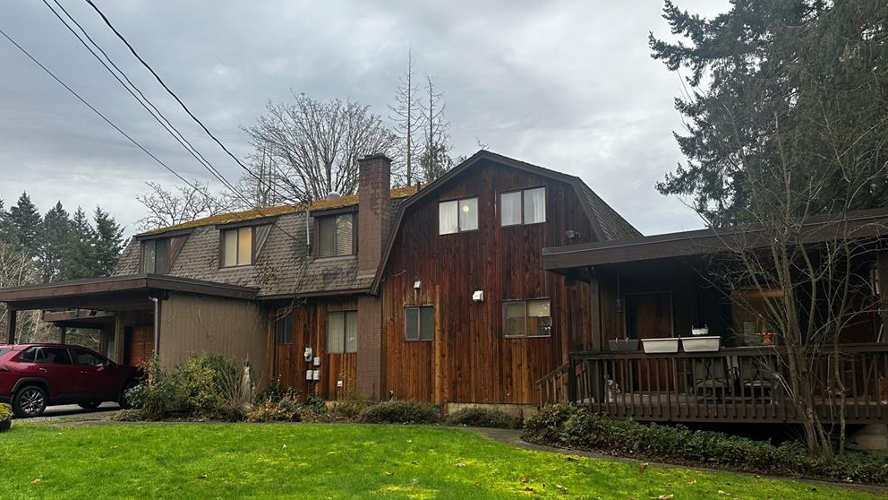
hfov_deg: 69.9
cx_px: 453
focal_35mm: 27
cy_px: 291
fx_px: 636
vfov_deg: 42.8
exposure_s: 1/121
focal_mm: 6.86
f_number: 1.78
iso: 64
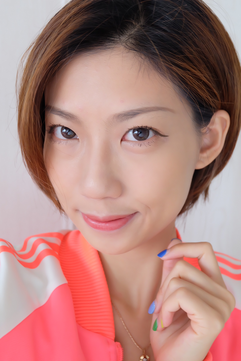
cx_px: 120
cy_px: 180
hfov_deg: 31.9
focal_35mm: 42
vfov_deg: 46.4
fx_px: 422
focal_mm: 28.2
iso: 1250
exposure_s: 1/30
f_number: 4.5
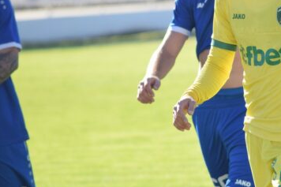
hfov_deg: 3.5
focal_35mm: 587
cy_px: 77
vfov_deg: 2.3
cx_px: 248
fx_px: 4580
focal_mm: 200
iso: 400
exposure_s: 1/800
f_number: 5
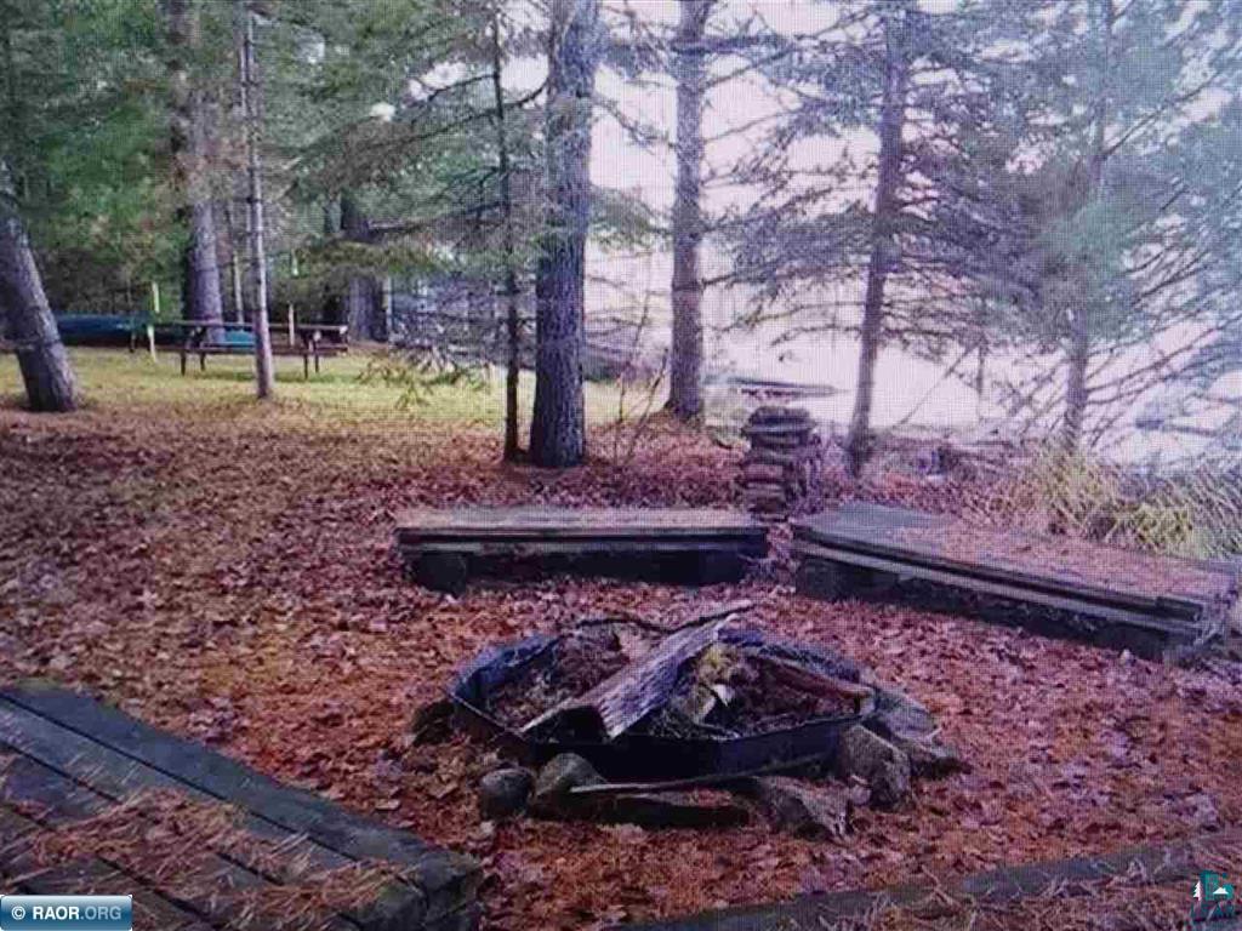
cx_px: 621
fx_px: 1363
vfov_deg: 37.7
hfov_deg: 49.0
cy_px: 466
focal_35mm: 38
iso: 400
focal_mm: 6.56
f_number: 4
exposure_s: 1/40
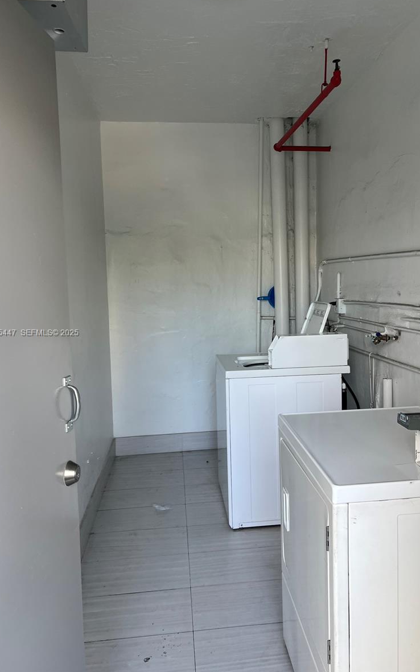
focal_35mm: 28
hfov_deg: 44.5
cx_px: 229
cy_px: 333
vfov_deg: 66.5
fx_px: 513
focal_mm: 5.7
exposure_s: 1/135
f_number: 1.5
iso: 32
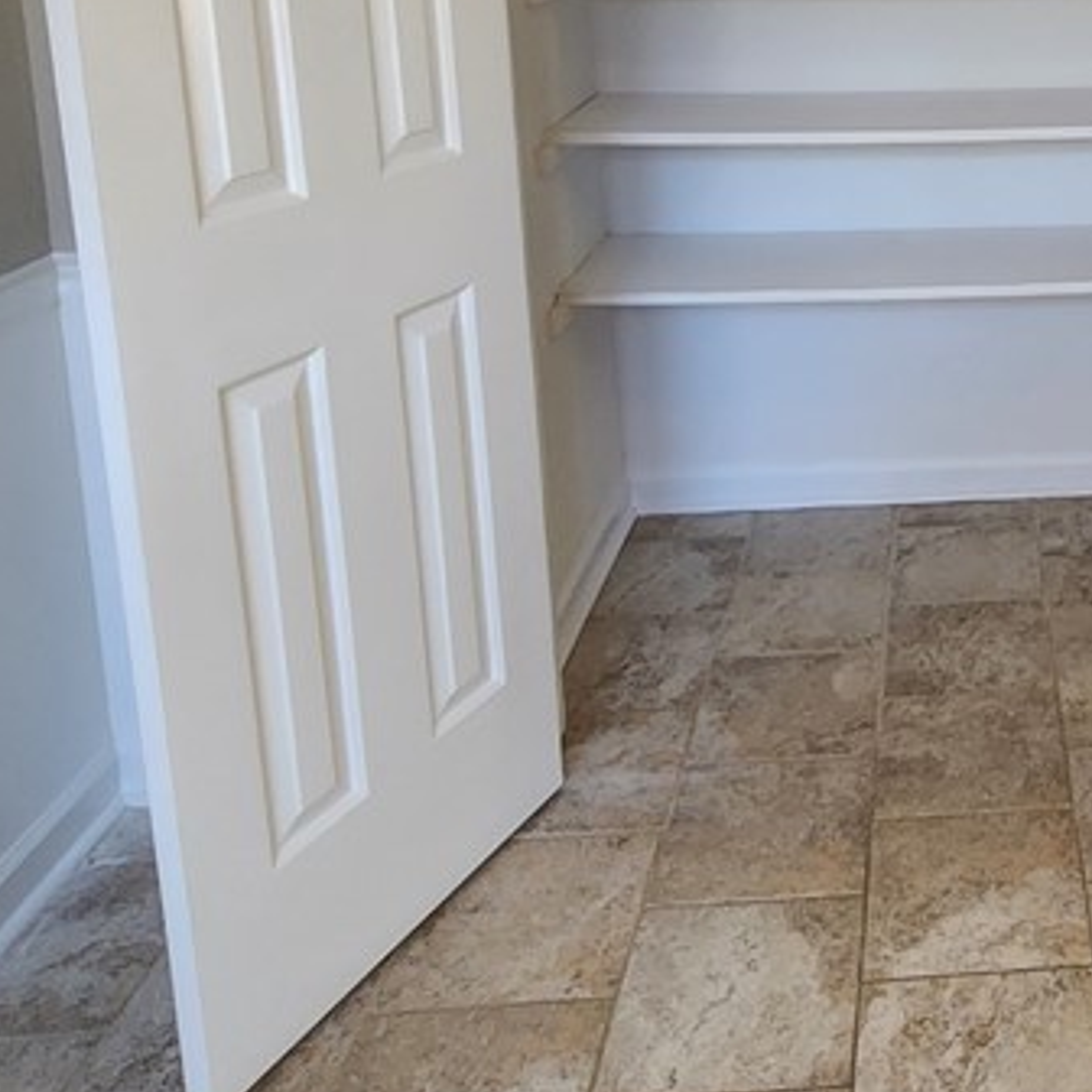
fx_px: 1249
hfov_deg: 41.7
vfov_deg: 42.8
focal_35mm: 35
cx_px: 1063
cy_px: 88
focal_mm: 2.2
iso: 320
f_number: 2.2
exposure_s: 1/60
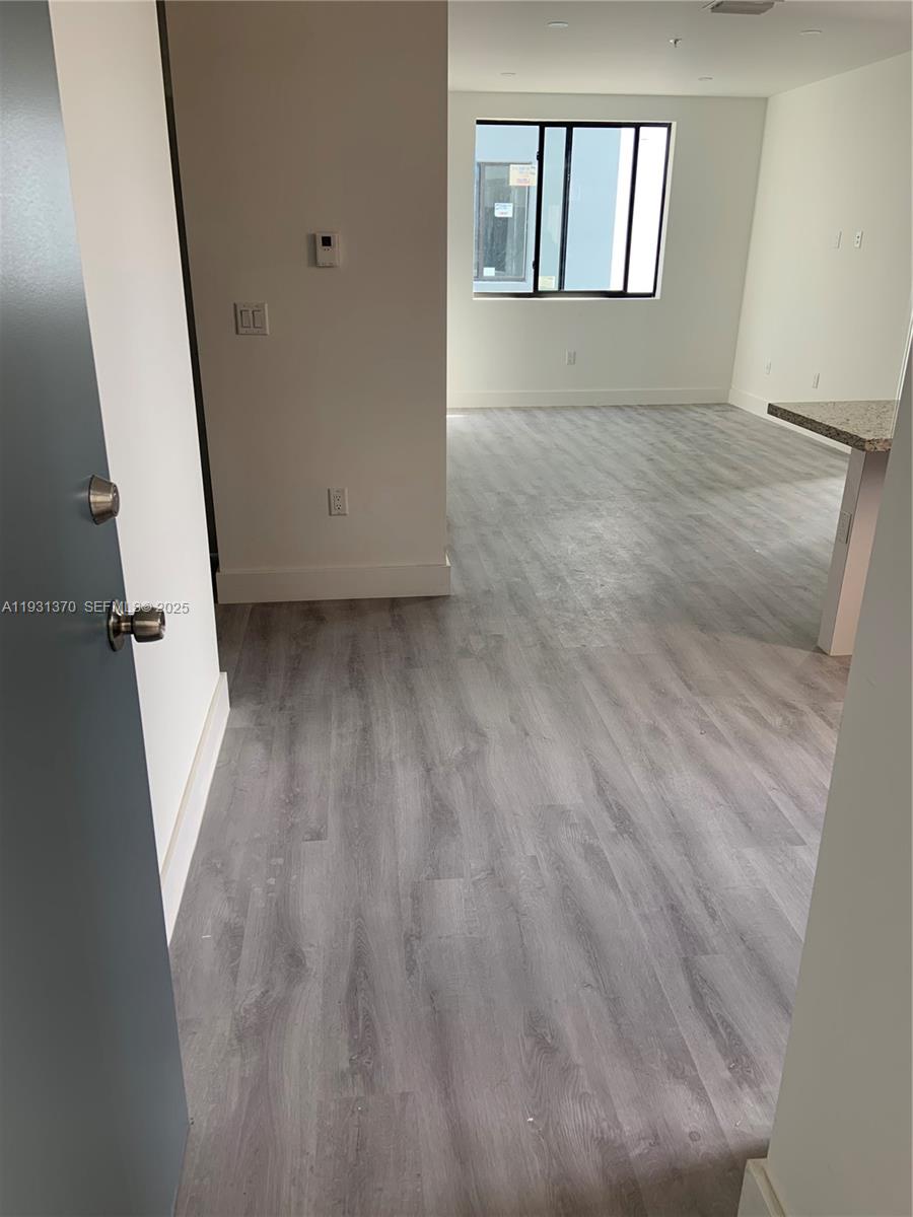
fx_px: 914
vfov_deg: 67.3
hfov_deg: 53.1
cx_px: 456
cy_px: 608
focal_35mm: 26
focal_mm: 4.25
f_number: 1.8
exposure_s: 1/122
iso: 32
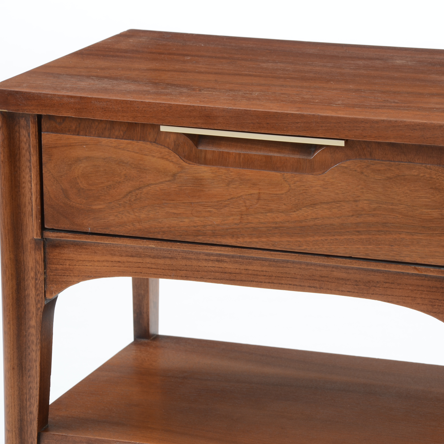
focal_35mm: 154
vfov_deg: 11.3
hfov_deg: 11.3
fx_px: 2235
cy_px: 222
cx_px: 311
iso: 200
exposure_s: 1/125
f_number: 8
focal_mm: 80
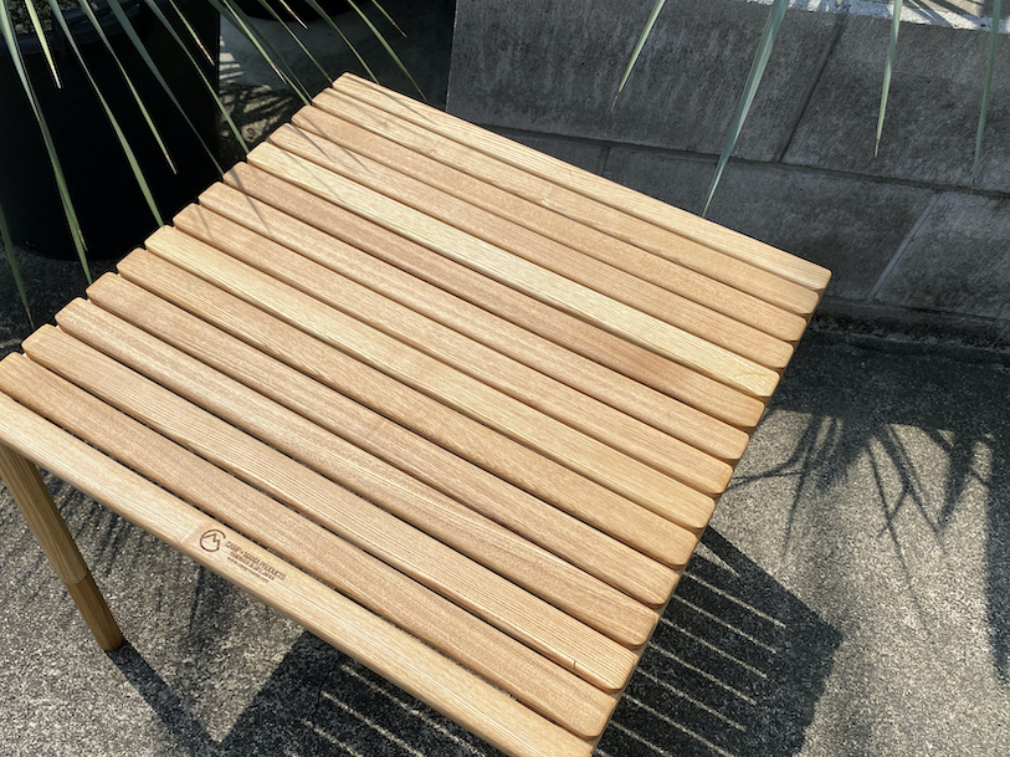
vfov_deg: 43.9
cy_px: 456
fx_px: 933
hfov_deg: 56.7
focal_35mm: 32
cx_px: 446
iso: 32
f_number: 1.8
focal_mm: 4.25
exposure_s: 1/4608
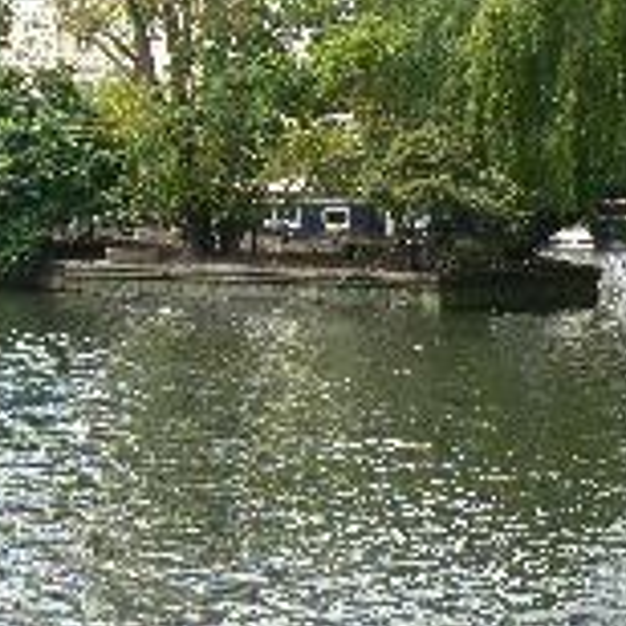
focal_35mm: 126
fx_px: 2578
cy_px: 211
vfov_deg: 13.8
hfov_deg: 13.8
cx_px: 276
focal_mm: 10.2
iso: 80
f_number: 5.6
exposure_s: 1/125
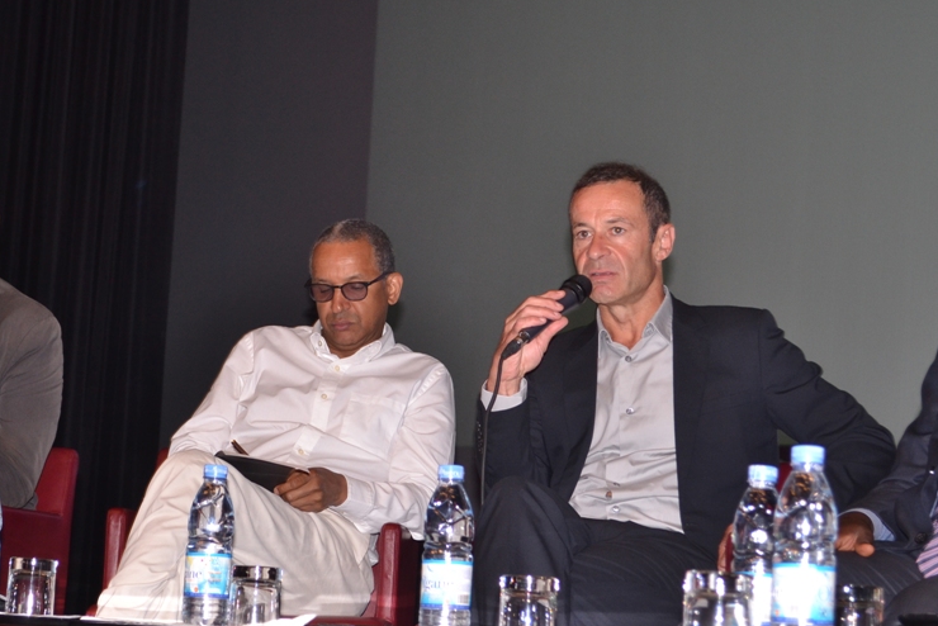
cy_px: 386
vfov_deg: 16.5
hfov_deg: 24.4
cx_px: 335
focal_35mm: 83
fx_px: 2163
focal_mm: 40
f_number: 5.6
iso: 400
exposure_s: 1/60
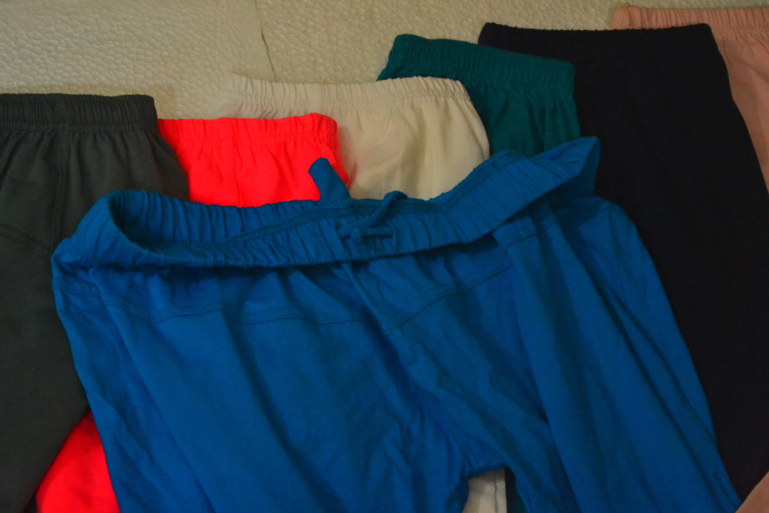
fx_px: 1762
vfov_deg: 16.6
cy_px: 256
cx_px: 384
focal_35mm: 82
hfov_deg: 24.6
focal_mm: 55
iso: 3200
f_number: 5.6
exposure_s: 1/20
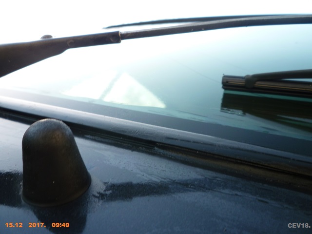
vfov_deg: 48.2
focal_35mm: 29
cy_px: 117
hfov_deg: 61.7
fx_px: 261
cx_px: 156
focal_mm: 5.2
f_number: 3.3
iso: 80
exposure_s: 1/50
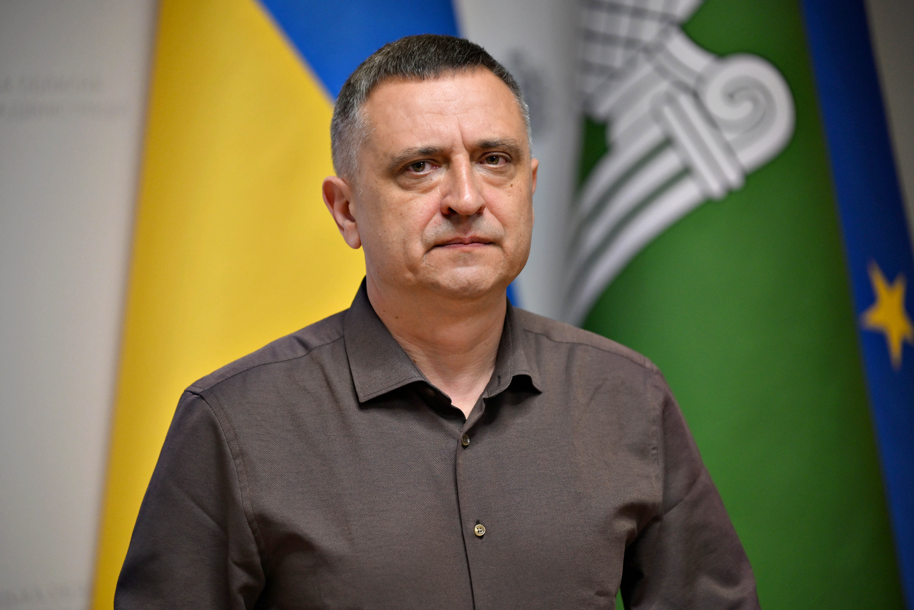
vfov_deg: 9.1
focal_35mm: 150
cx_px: 457
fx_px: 3808
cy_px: 305
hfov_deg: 13.7
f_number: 2.8
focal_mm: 150
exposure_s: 1/320
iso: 1600
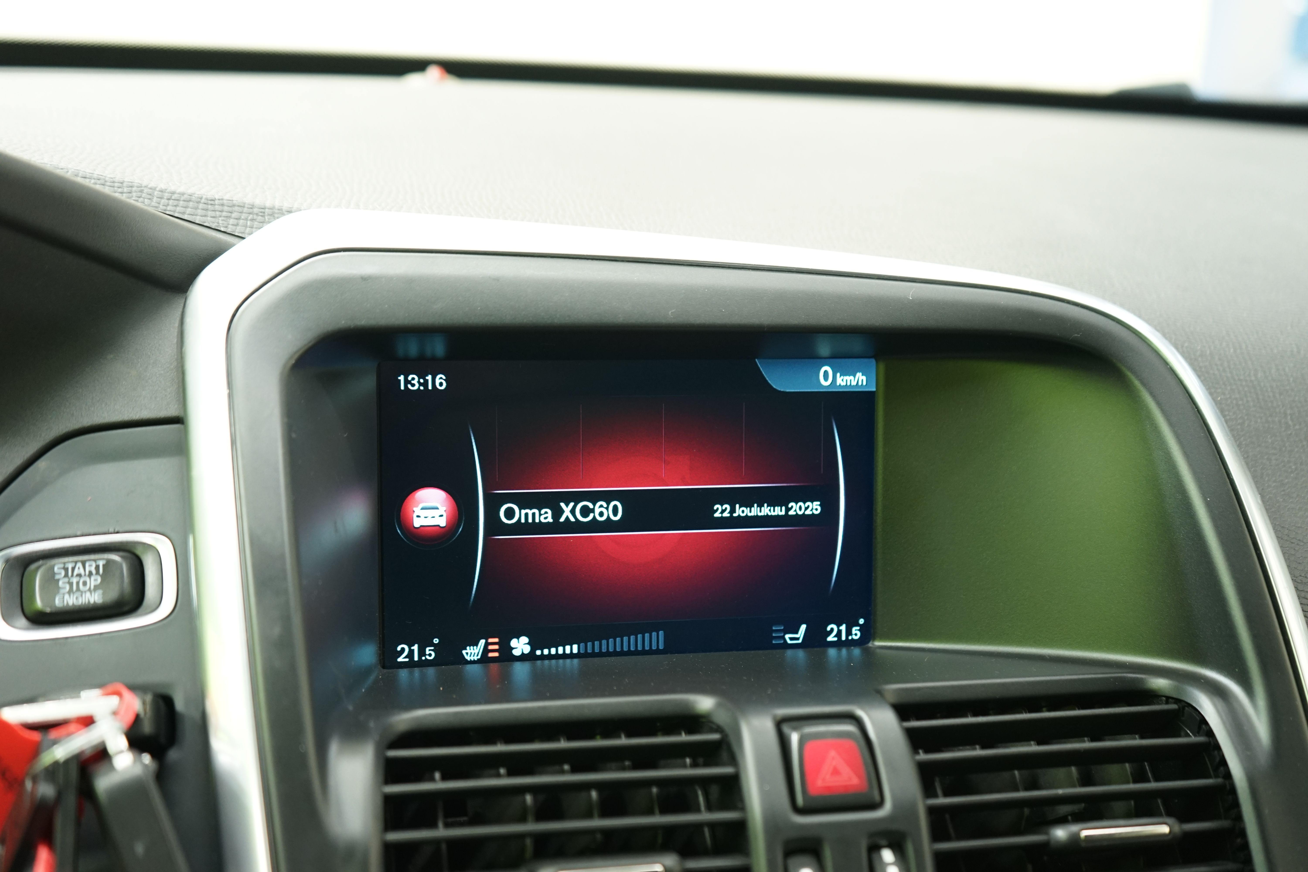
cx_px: 654
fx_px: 1272
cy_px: 436
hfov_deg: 54.4
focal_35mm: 35
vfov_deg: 37.9
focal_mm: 35
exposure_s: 1/10
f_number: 4
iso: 1000
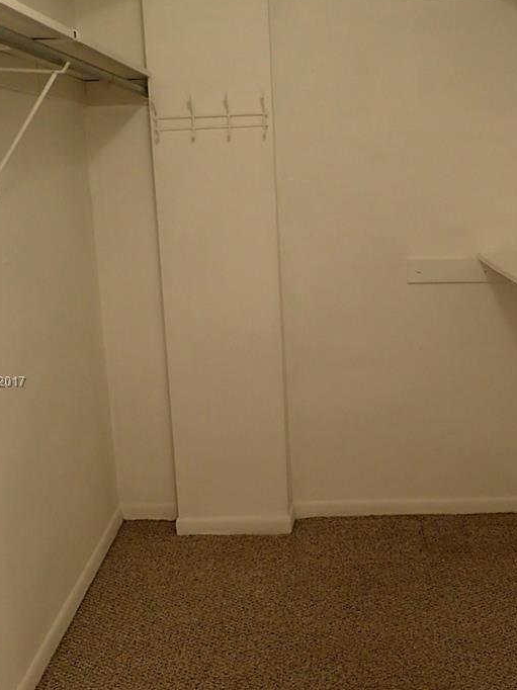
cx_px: 295
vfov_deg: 42.9
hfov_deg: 32.8
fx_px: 877
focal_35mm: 44
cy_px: 382
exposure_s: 1/30
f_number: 2
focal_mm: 4.5
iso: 250
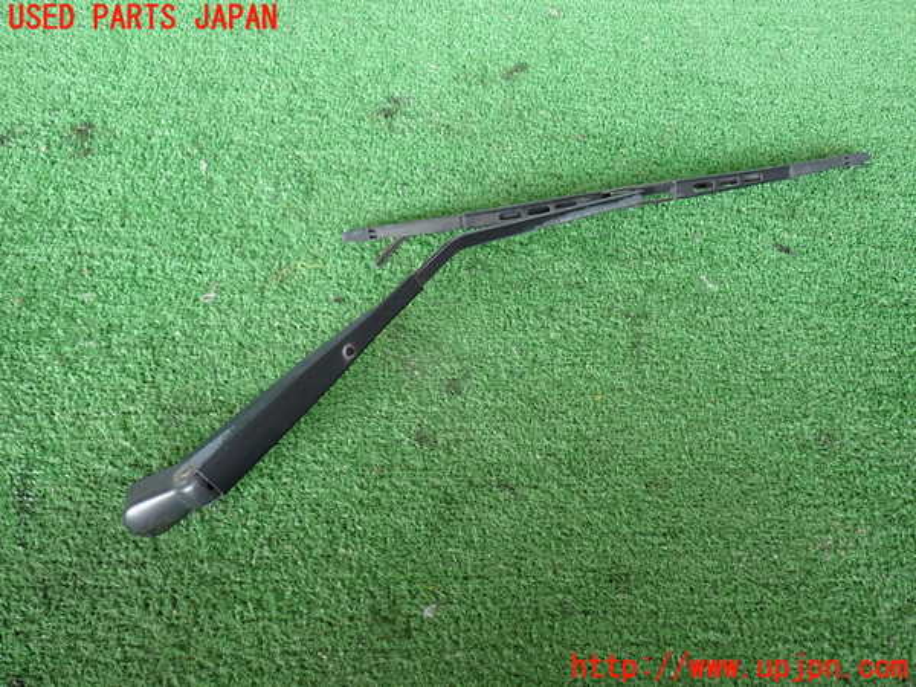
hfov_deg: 60.0
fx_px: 794
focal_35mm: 30
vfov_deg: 46.8
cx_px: 458
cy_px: 344
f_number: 2.3
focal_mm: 5.4
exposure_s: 1/60
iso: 100
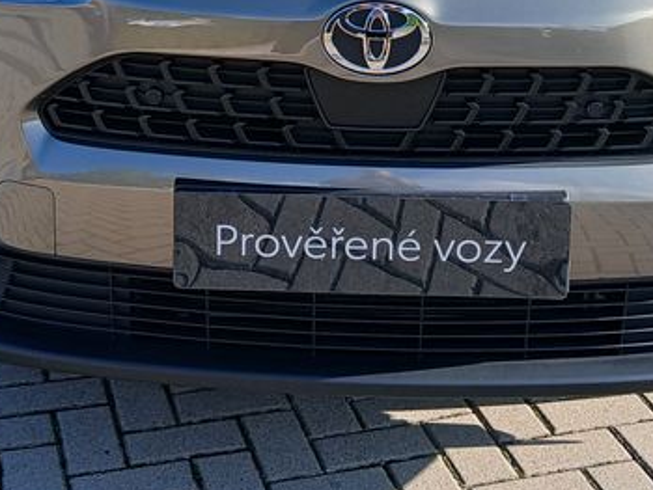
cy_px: -37
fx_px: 1435
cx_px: 360
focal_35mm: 76
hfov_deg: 25.6
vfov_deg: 18.7
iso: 20
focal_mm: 3.98
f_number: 1.8
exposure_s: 1/189
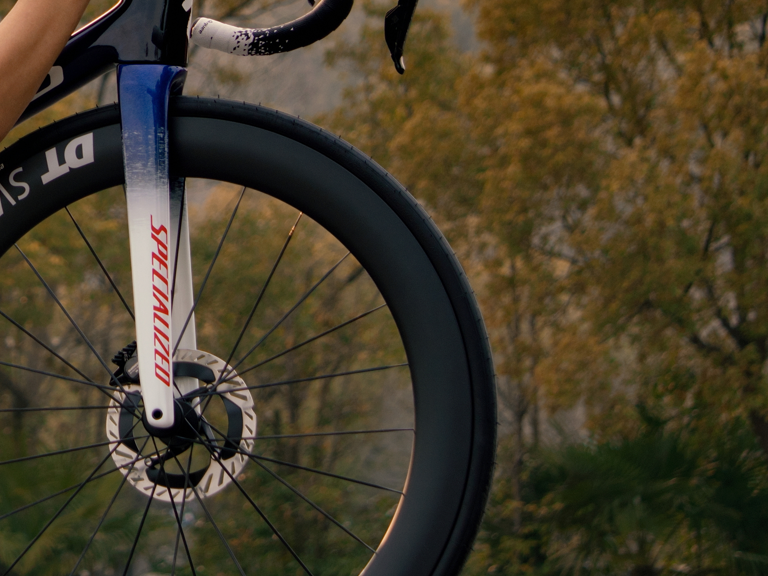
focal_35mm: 261
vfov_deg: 5.7
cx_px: -71
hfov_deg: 7.5
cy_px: -54
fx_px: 5791
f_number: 5
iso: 100
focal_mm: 60
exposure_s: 1/125
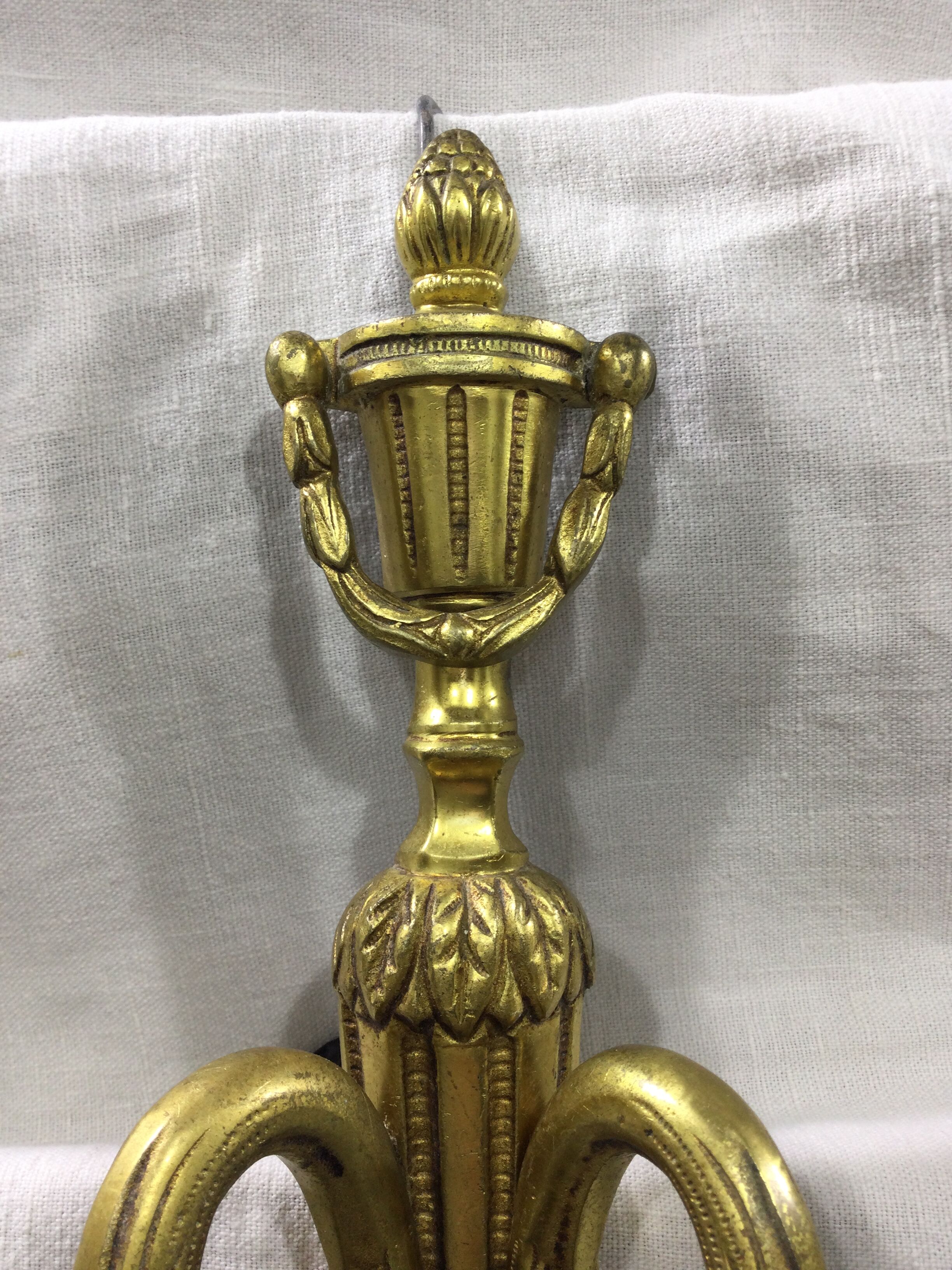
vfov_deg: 58.4
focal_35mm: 31
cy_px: 635
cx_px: 476
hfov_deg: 45.4
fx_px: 1137
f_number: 2.4
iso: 32
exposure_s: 1/50
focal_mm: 3.3
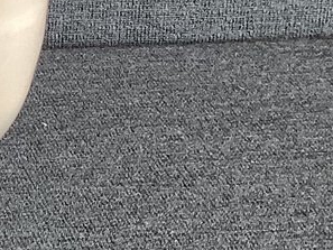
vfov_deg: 9.1
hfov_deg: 11.0
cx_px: -392
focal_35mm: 158
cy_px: -169
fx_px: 1521
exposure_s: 1/60
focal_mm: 3.3
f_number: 2.4
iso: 64
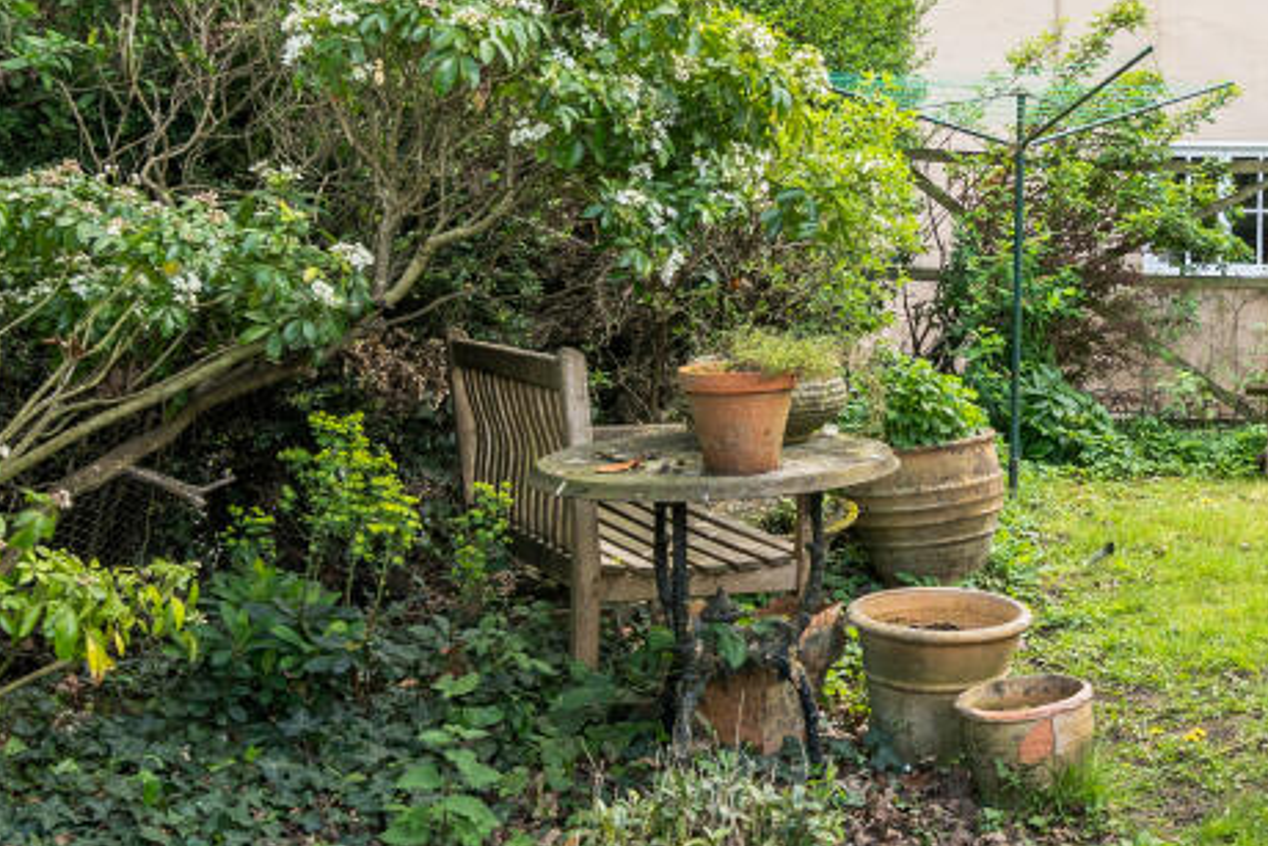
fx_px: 1726
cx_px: 1224
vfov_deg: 27.2
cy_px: 227
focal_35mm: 49
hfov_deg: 36.8
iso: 400
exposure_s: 1/100
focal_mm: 15
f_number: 5
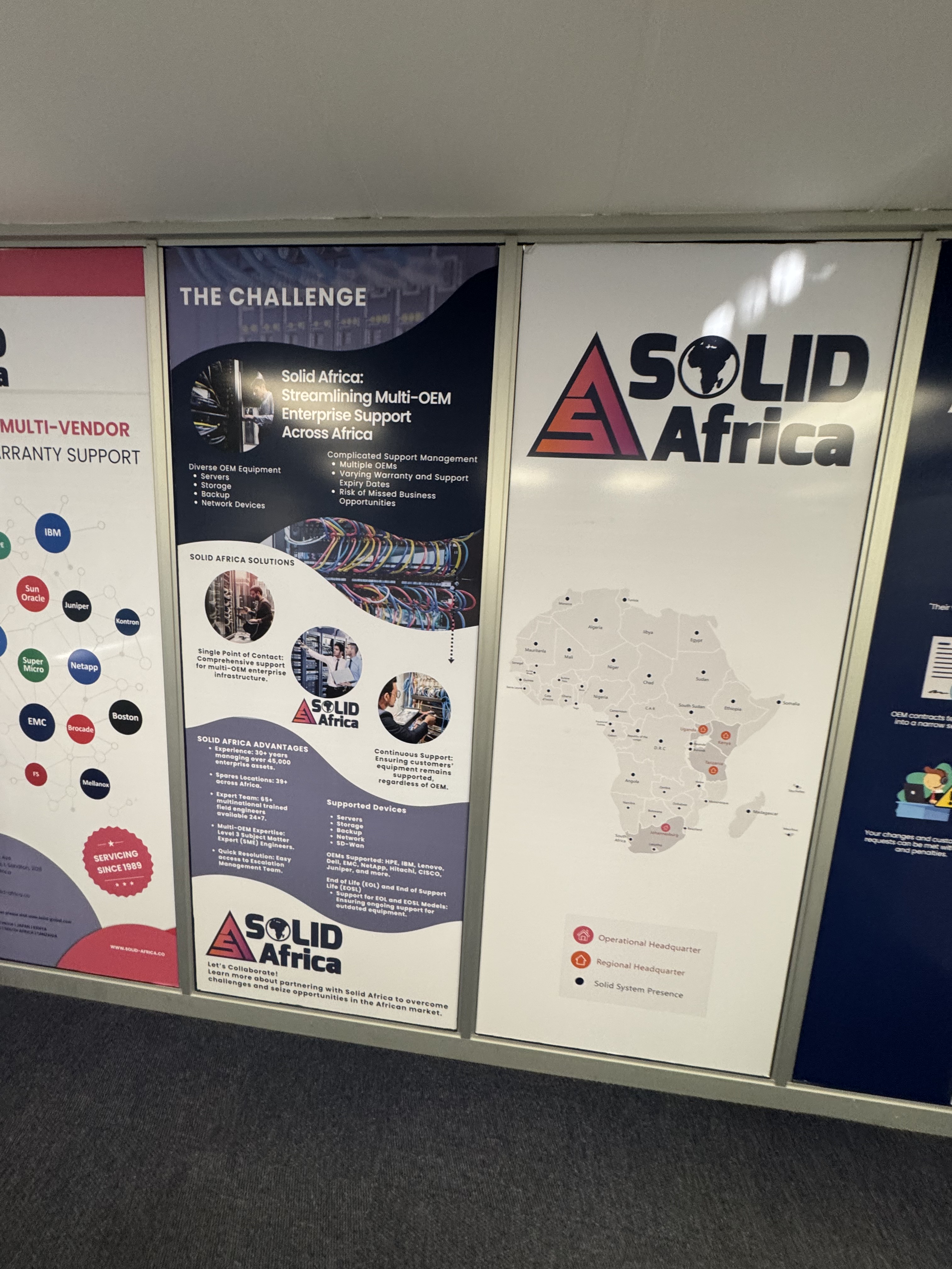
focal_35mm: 14
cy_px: 634
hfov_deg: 85.7
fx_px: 513
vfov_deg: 102.1
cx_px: 476
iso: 250
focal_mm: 2.22
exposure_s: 1/50
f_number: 2.2
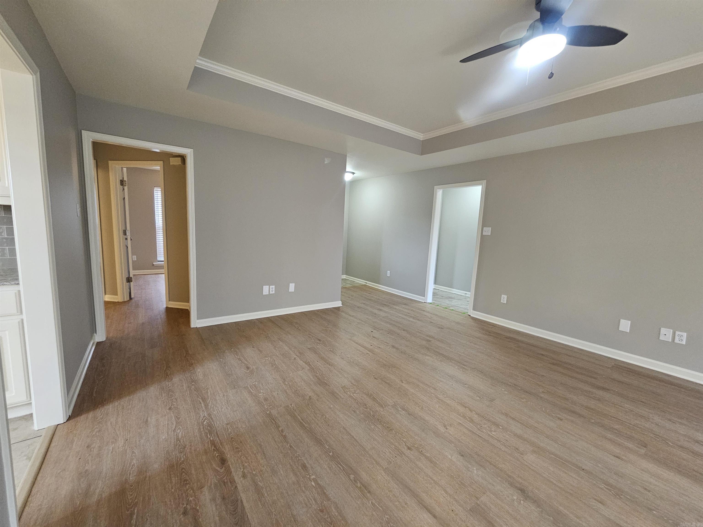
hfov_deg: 106.2
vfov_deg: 89.9
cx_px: 352
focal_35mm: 13
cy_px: 264
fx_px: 264
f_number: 2.2
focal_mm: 2.2
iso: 320
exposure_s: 1/40
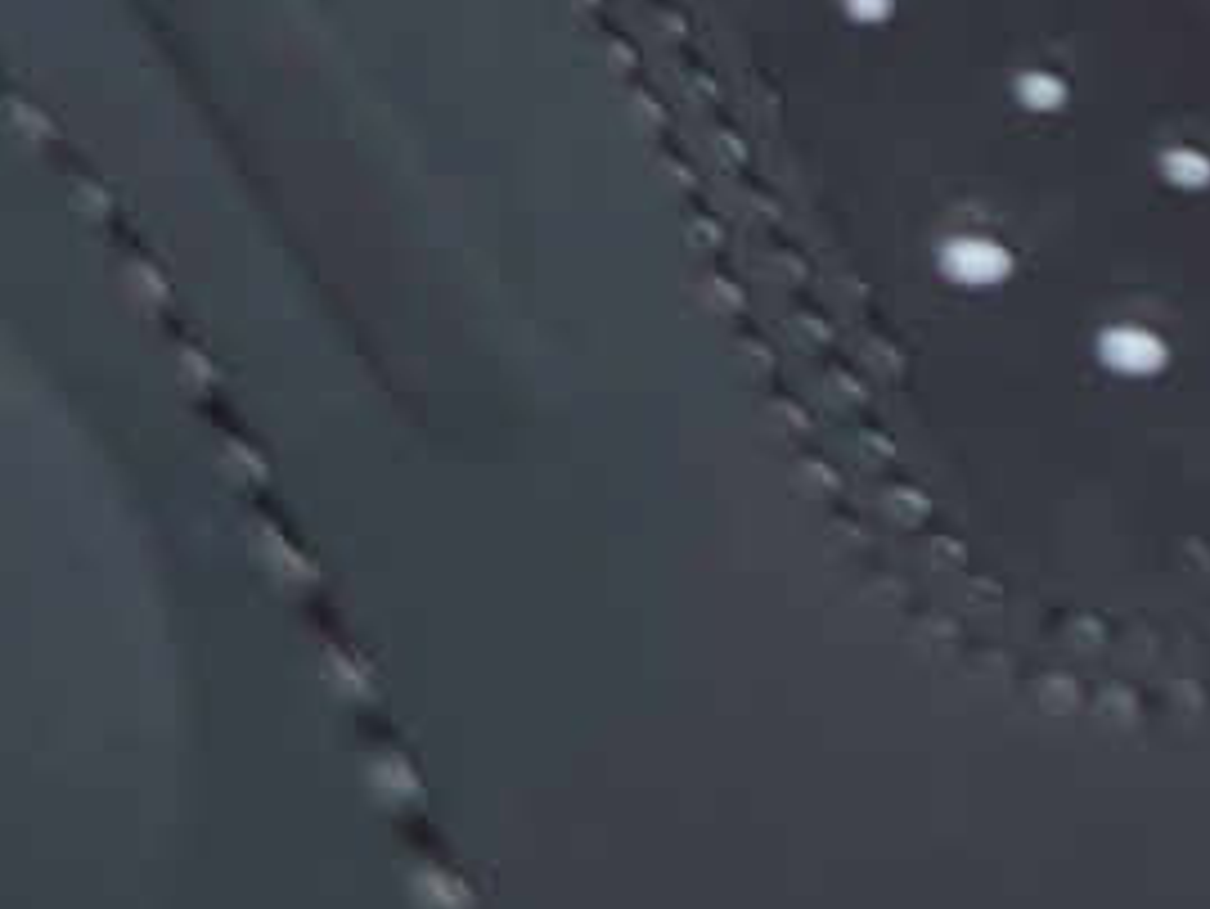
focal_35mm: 114
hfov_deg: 16.2
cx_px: 1651
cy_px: -364
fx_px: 3987
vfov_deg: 12.5
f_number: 1.69
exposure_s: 1/52
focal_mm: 6.72
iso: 177
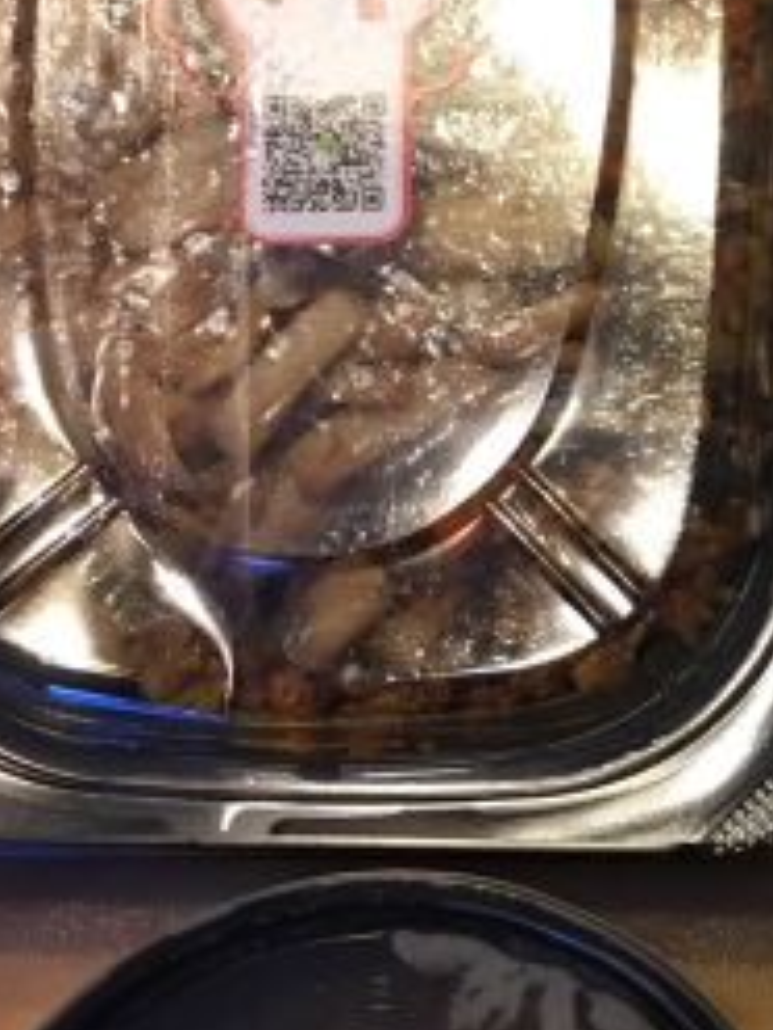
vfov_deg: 23.8
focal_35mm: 82
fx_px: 2441
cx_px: 941
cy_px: 457
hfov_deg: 17.1
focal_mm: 4.15
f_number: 2.2
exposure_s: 1/33
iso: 160
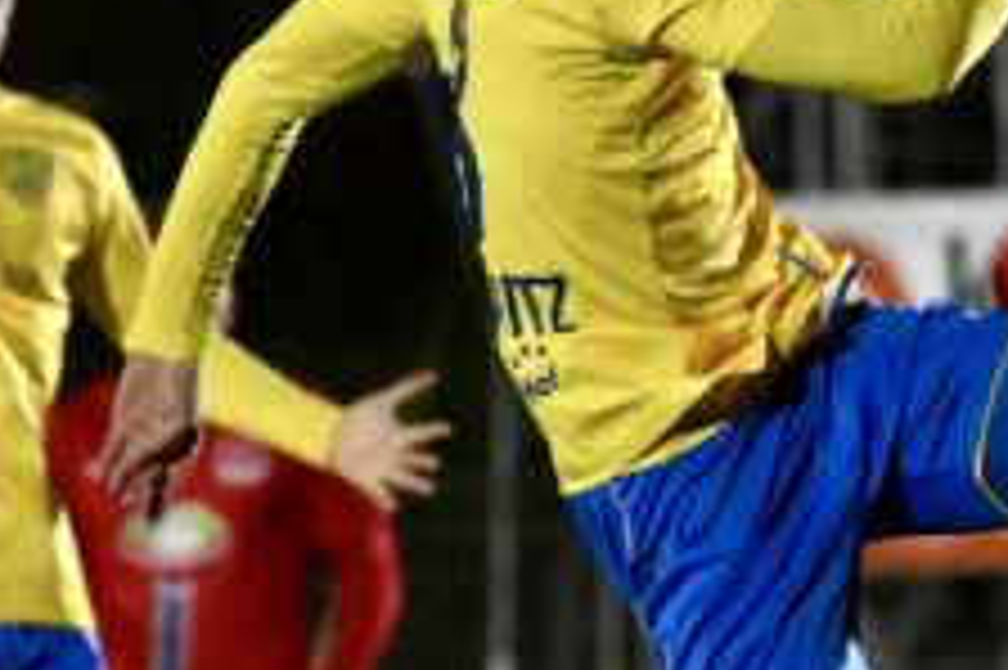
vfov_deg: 1.5
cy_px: 357
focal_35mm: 916
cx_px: 558
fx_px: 25628
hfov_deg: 2.3
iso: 10000
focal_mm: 200
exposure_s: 1/1600
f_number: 4.5
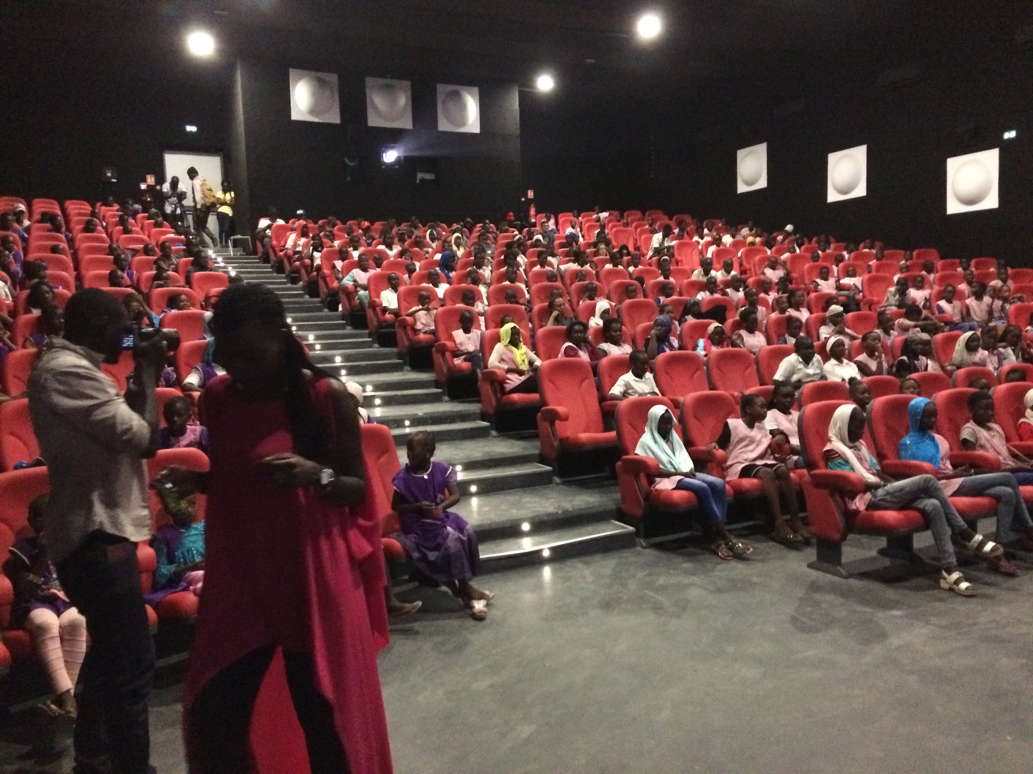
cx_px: 516
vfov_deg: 48.2
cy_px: 387
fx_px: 865
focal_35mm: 29
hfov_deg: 61.7
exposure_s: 1/17
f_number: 2.2
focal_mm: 4.15
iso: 500
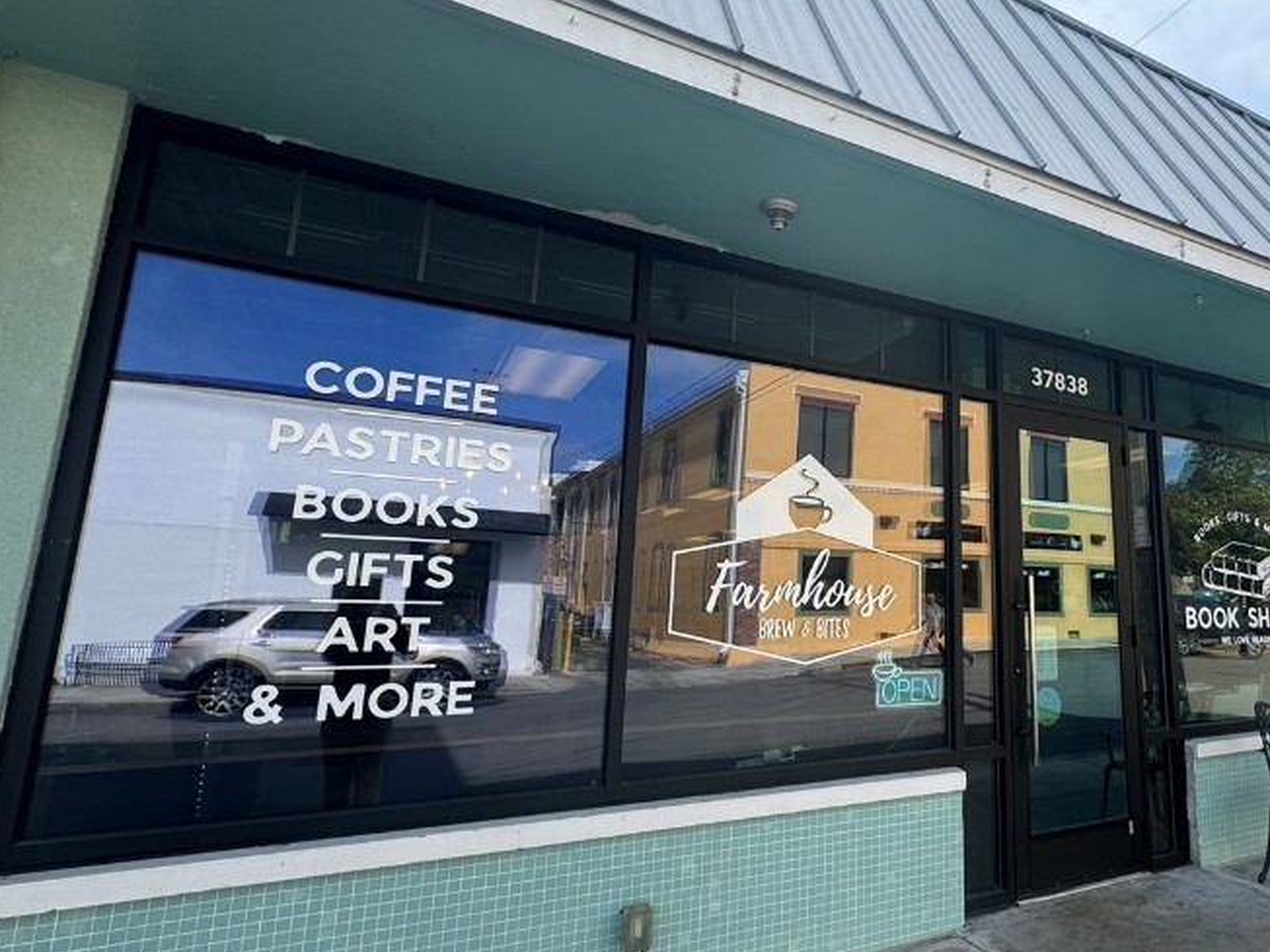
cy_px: 452
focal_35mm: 22
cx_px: 863
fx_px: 807
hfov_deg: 73.7
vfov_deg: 61.1
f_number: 2.2
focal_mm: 2.22
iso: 40
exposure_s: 1/652
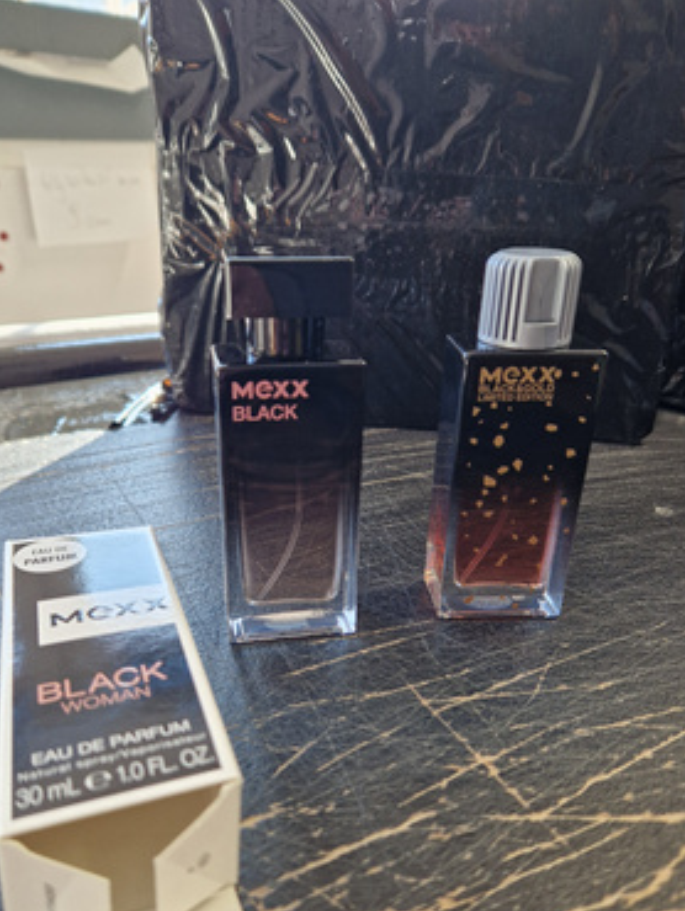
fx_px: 738
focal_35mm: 28
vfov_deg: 62.8
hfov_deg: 49.7
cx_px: 315
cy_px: 547
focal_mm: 5.4
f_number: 1.8
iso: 100
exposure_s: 1/180
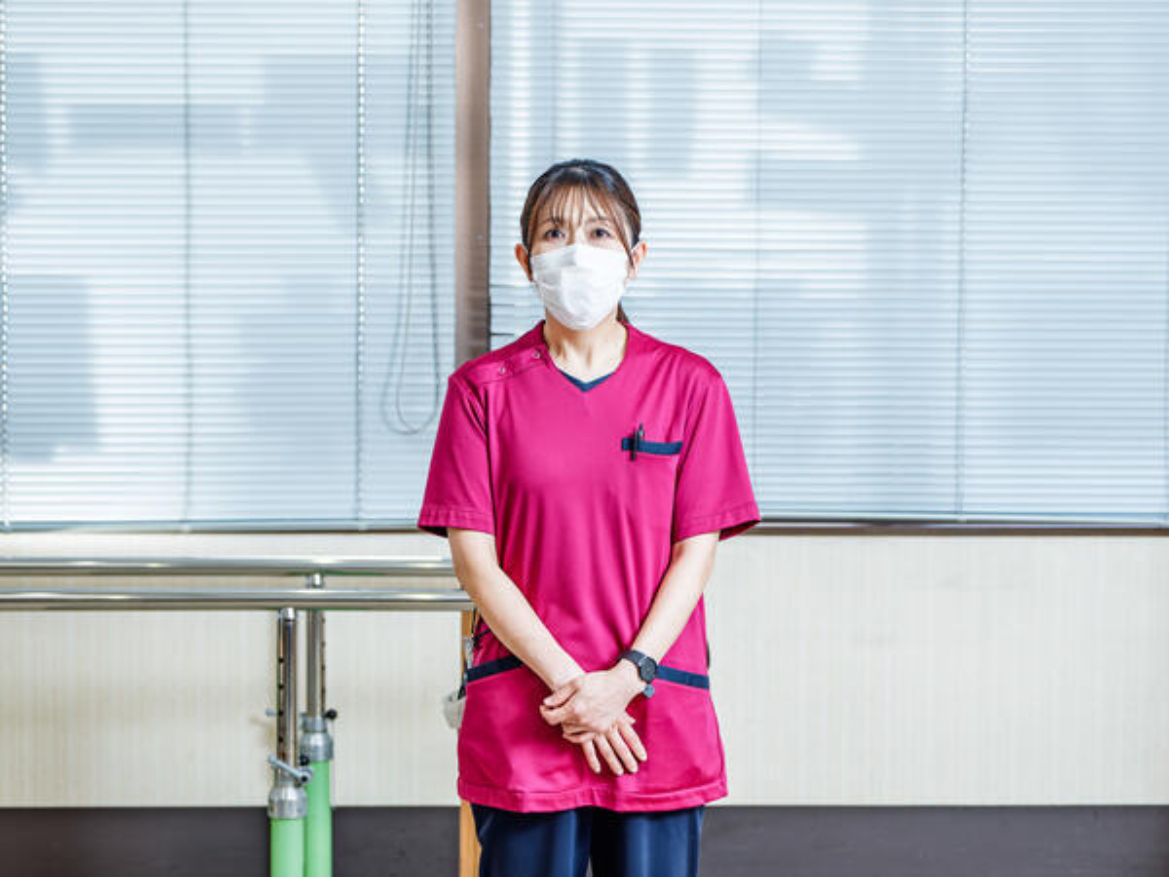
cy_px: 438
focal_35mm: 74
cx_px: 584
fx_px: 2499
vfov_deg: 19.9
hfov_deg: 26.3
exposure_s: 1/200
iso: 250
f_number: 2.5
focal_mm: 37
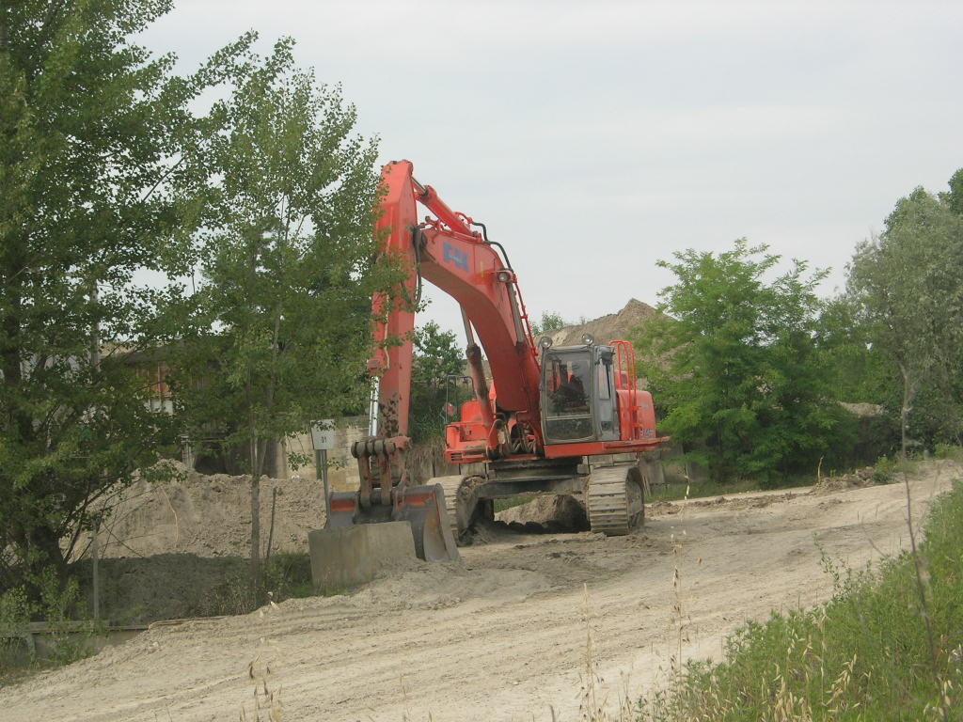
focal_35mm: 92
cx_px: 482
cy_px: 361
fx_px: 2559
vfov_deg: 16.1
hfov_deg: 21.3
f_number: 7.3
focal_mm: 19.1
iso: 64
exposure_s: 1/180
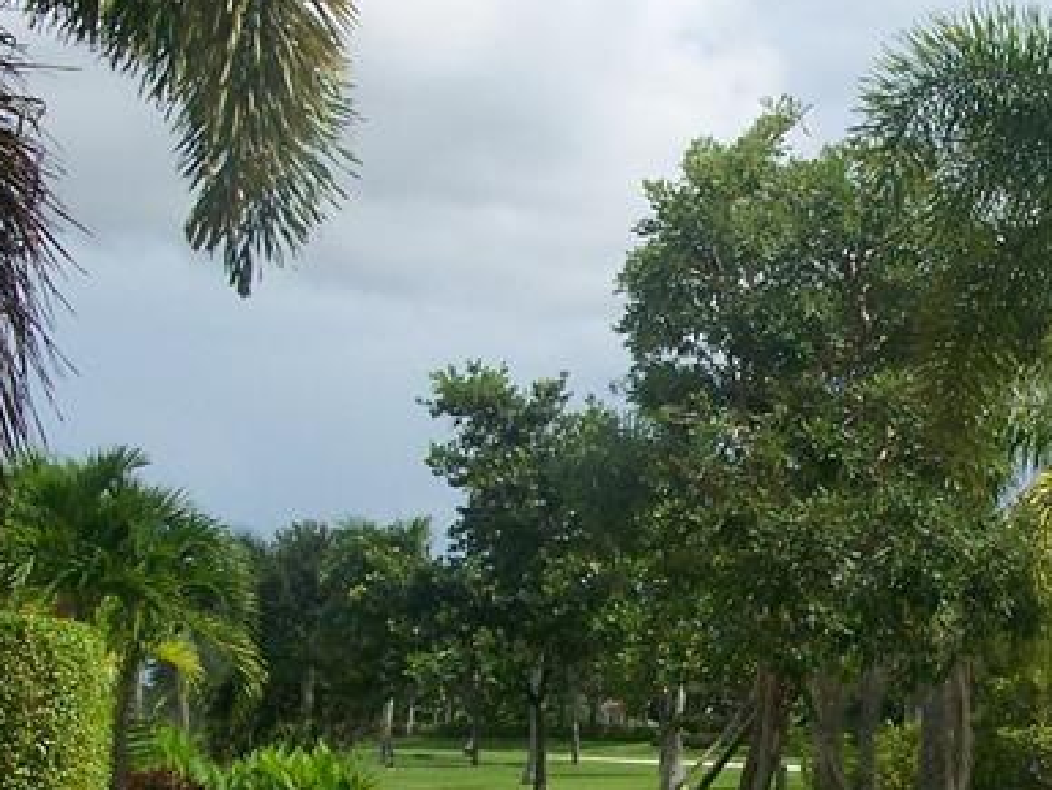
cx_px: 929
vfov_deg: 14.6
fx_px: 3070
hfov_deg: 19.1
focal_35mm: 101
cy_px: 508
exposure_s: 1/500
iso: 80
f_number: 5.6
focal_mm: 6.3
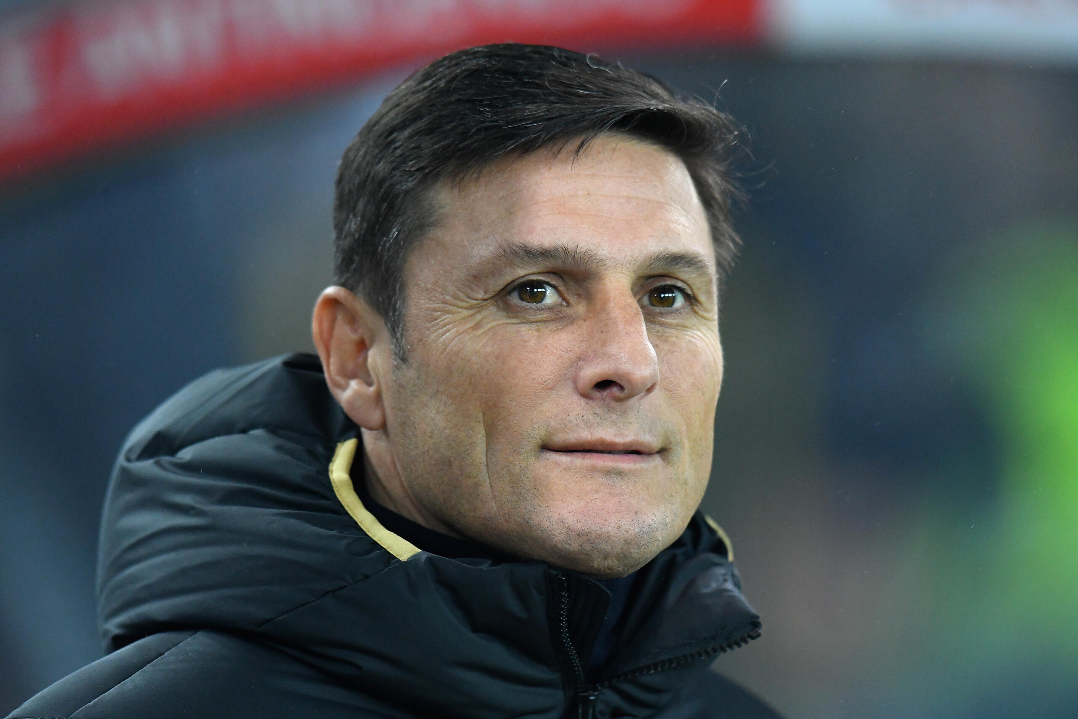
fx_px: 17966
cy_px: 360
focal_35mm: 600
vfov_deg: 2.3
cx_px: 539
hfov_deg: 3.4
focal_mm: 400
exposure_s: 1/500
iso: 2500
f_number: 4
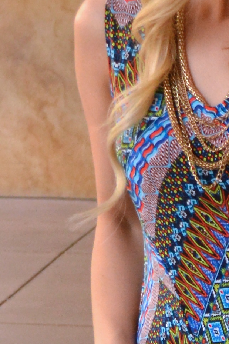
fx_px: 2486
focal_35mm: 260
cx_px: 317
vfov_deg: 7.8
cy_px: 470
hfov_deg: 5.2
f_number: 5.6
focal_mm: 35
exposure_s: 1/400
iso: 1600
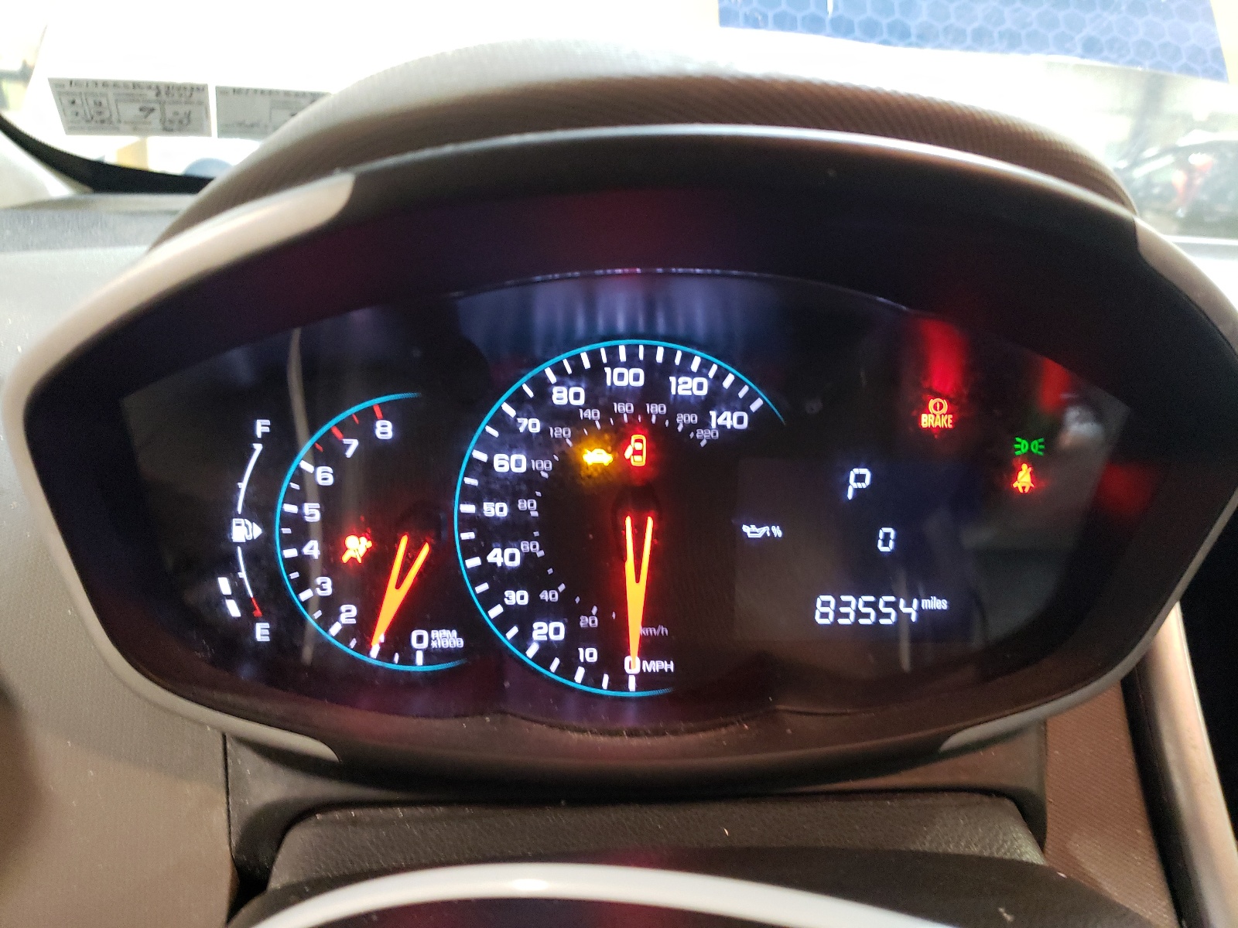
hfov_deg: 67.3
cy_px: 464
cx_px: 619
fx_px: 930
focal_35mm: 26
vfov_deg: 53.1
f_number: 1.5
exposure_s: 1/25
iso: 418
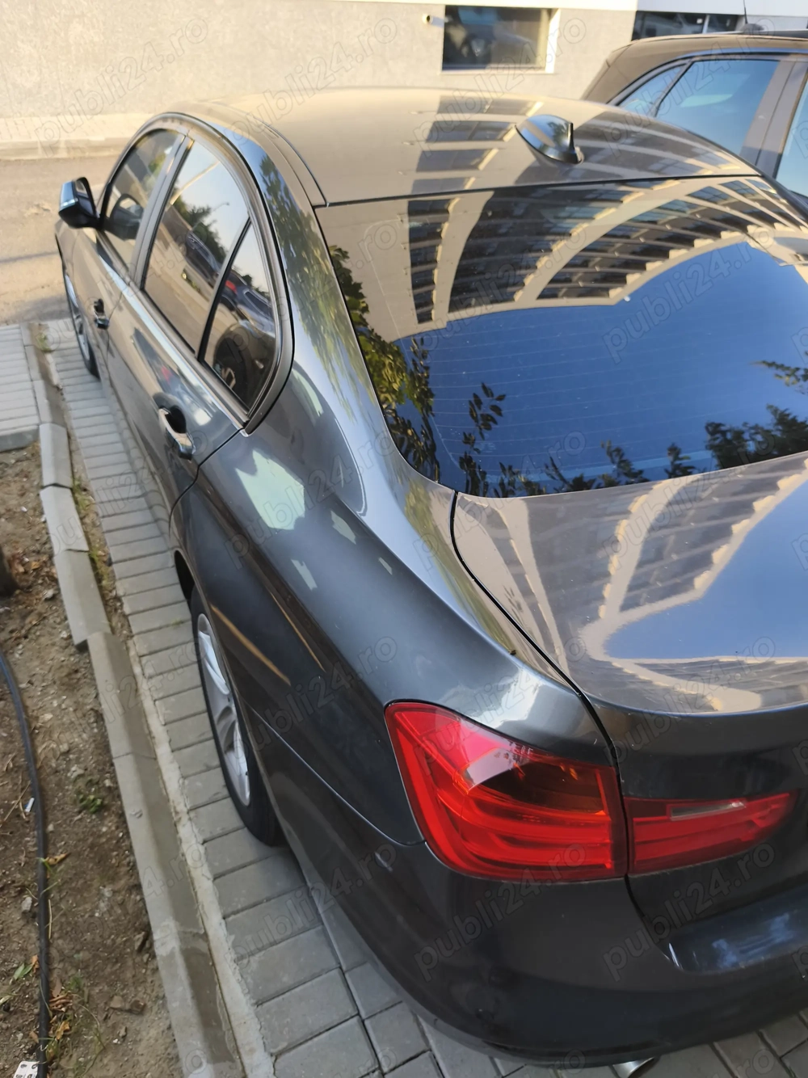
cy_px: 539
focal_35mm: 23
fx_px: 716
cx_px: 404
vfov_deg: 73.9
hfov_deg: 58.9
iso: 50
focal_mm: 6.18
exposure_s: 1/102
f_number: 1.65
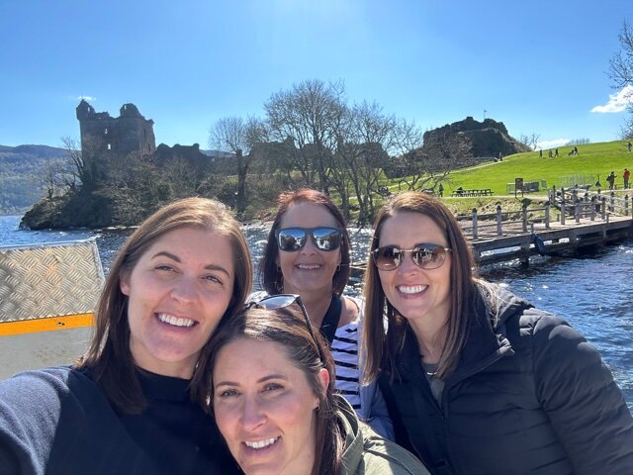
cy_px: 238
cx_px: 316
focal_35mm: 23
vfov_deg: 58.9
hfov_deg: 73.9
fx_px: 421
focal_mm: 2.69
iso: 25
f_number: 1.9
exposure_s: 1/407
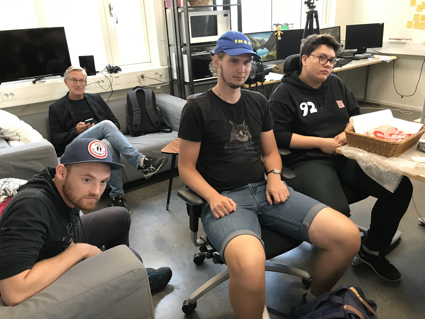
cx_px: 212
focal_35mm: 28
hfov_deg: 63.4
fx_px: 344
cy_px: 160
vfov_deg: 49.7
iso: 80
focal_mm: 3.99
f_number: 1.8
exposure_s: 1/17
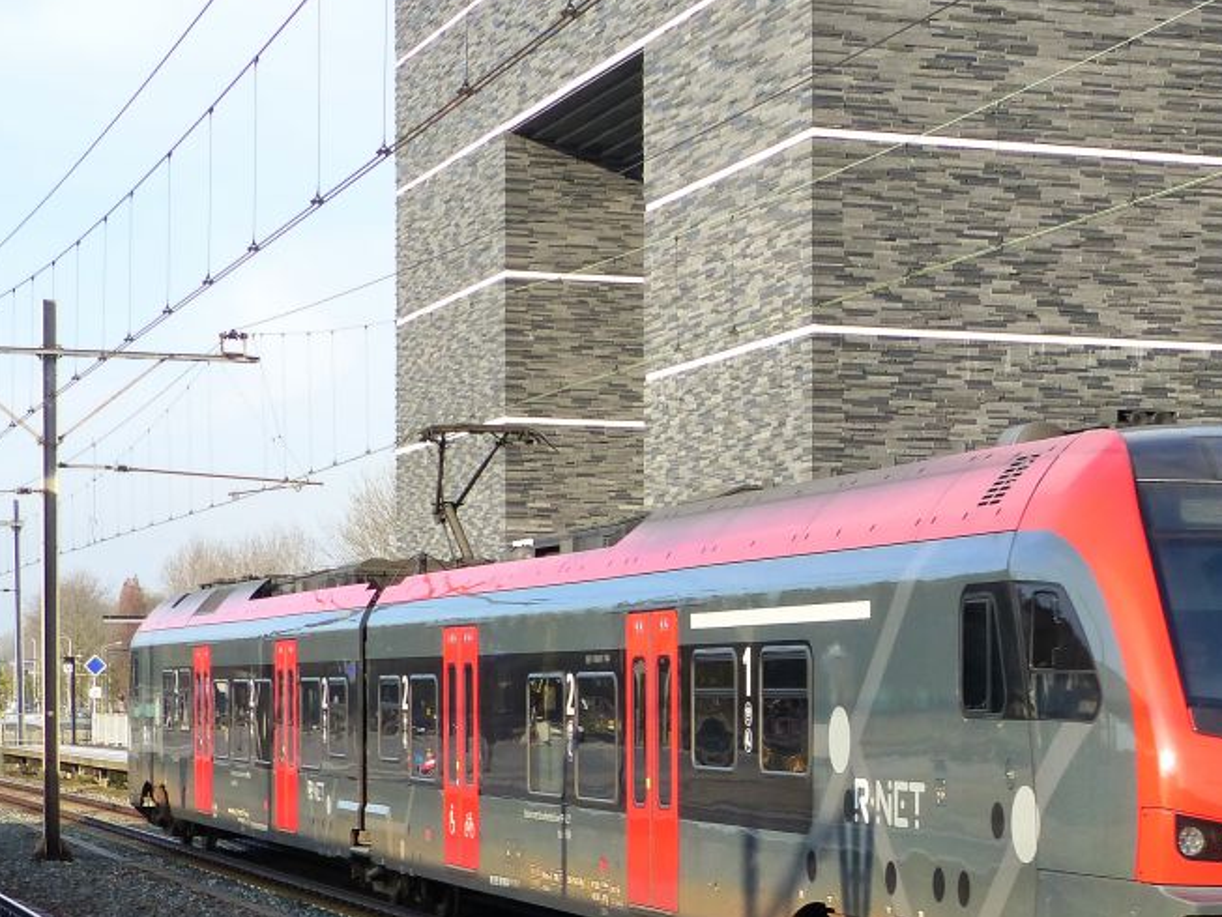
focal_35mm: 101
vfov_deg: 14.6
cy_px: 752
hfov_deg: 19.2
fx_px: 3566
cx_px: 992
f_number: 4
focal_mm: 9.9
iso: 250
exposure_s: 1/320
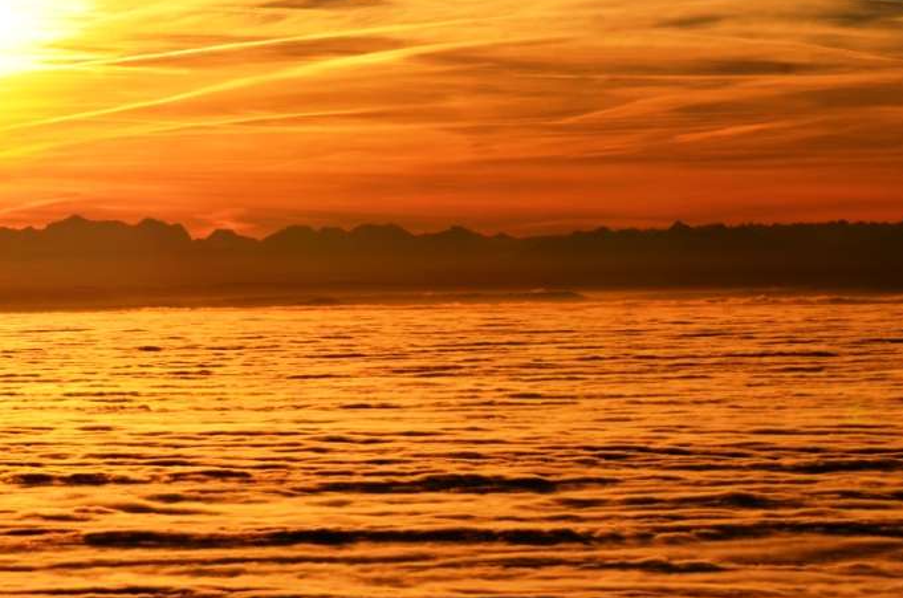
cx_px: 541
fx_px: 5926
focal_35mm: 237
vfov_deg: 5.8
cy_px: 265
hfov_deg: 8.7
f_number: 14
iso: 100
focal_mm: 105
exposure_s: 1/400
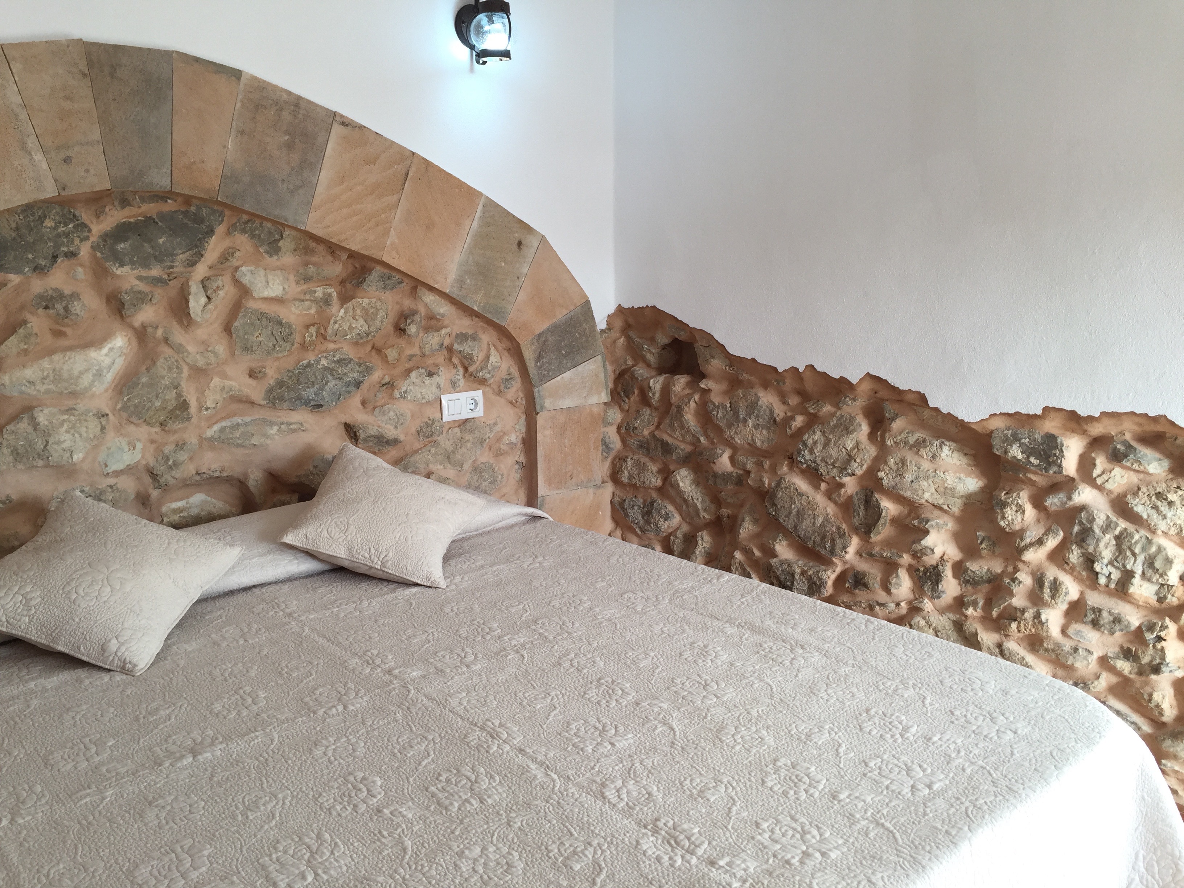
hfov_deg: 61.7
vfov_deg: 48.2
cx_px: 592
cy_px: 444
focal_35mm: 29
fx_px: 992
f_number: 2.2
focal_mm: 4.15
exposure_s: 1/120
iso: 32
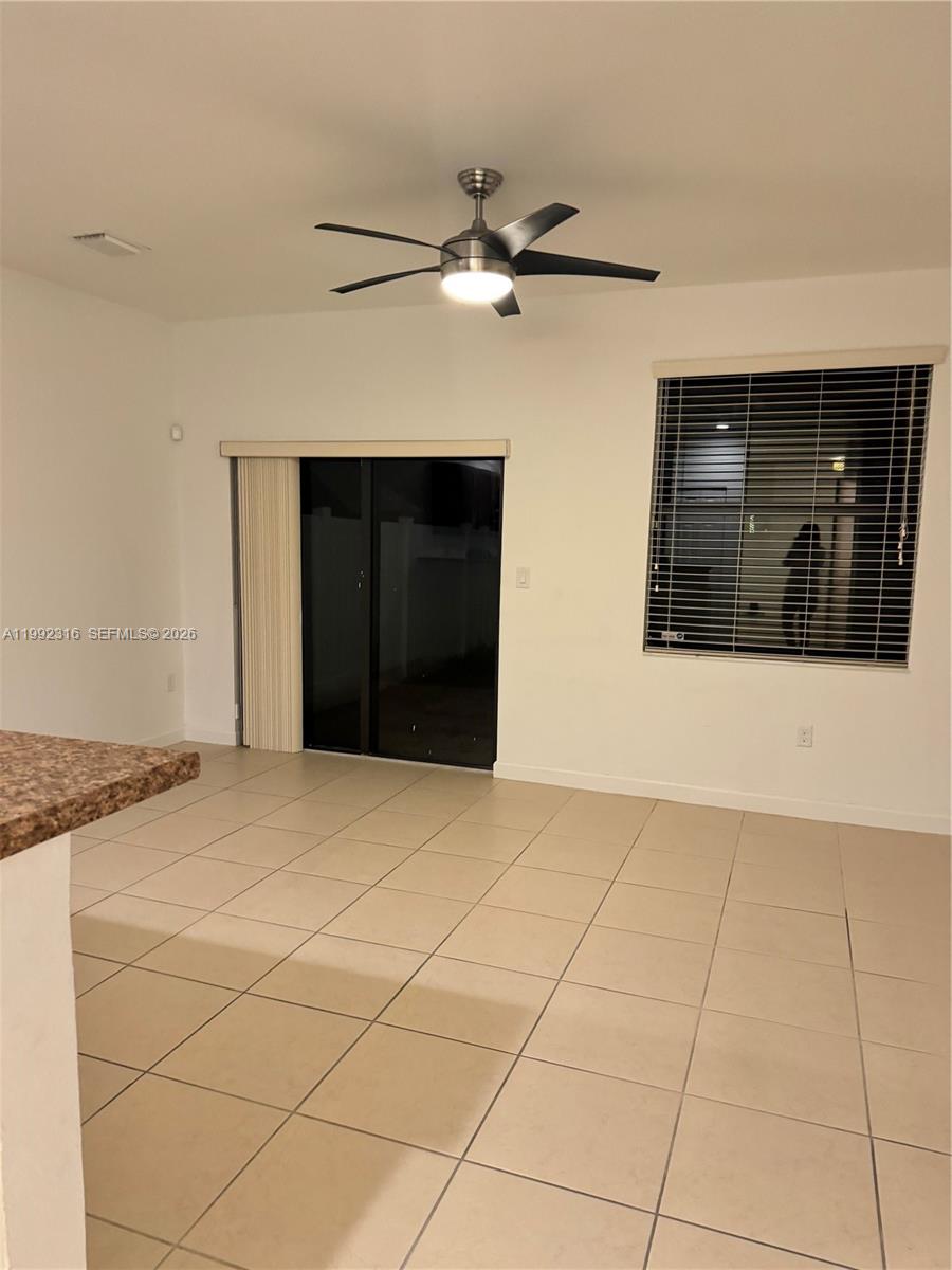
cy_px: 635
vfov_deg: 71.6
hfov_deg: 56.8
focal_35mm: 24
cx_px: 476
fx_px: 880
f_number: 1.78
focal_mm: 6.76
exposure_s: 1/60
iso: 500
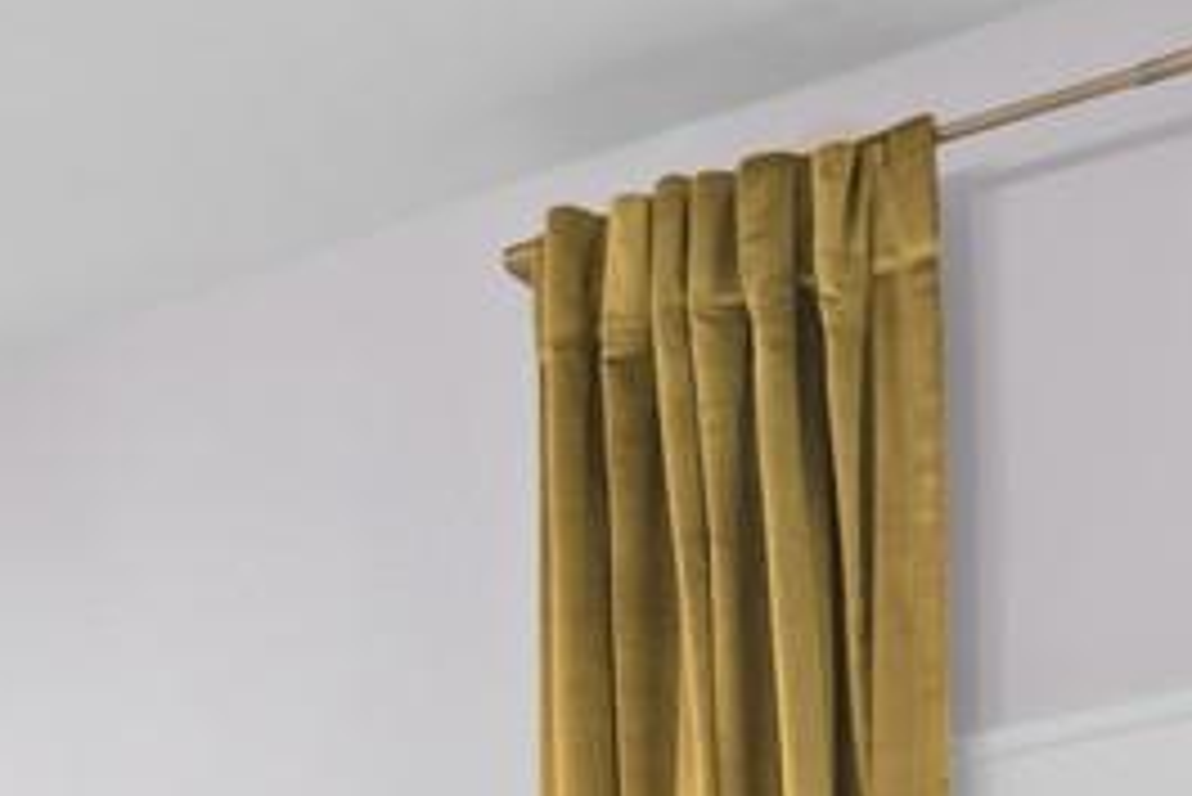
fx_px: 3578
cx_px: -814
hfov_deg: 16.5
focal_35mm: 108
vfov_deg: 10.4
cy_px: 2084
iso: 250
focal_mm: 14
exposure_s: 1/1.25
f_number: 10
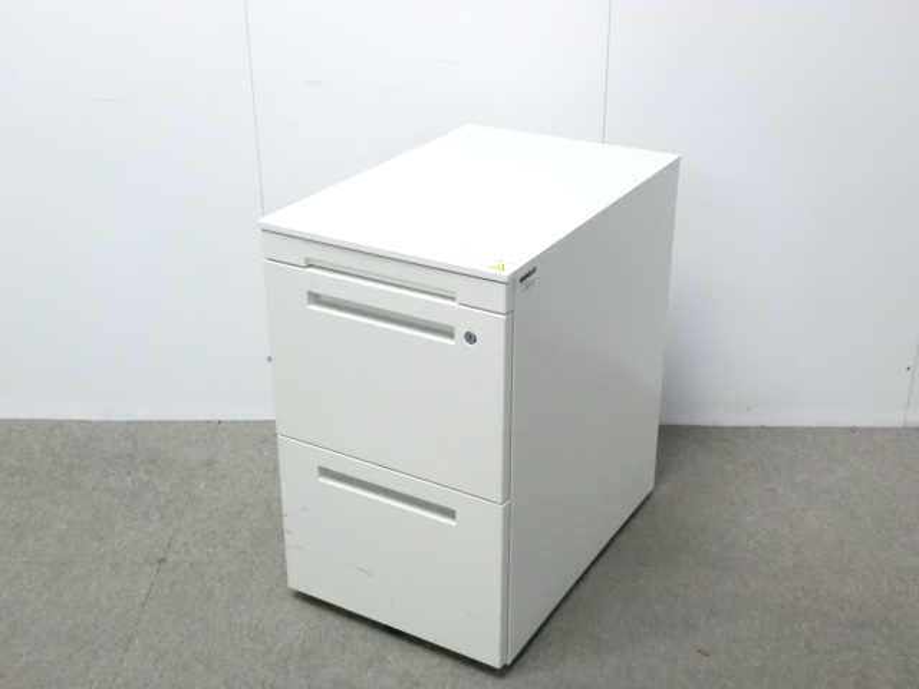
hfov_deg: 42.1
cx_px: 460
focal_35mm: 45
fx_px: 1195
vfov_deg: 32.2
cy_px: 344
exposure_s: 1/30
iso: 800
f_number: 4.3
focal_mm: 8.2
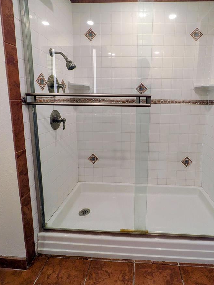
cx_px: 131
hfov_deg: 67.9
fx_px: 156
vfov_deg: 84.1
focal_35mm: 19
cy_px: 123
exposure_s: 1/40
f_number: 2.2
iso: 121
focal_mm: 1.83
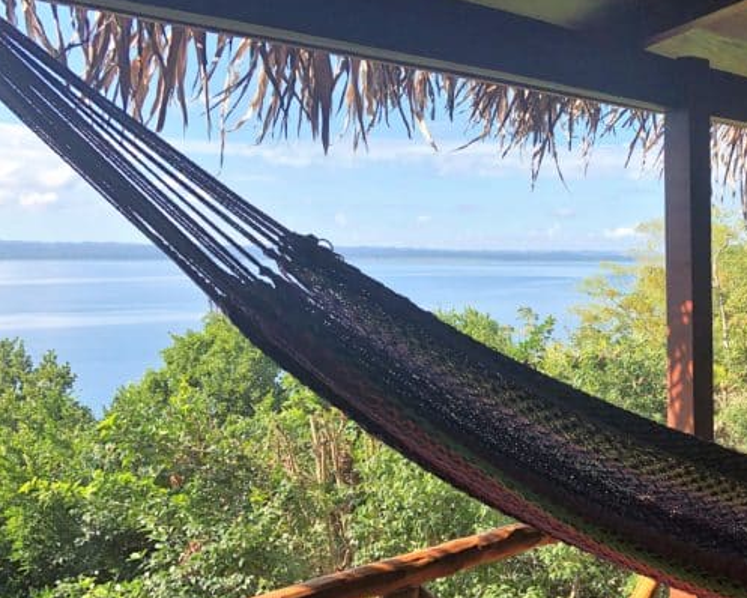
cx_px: 600
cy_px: 270
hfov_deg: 40.3
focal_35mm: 44
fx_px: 973
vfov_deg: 34.1
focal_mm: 3.99
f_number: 1.8
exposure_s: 1/813
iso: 20
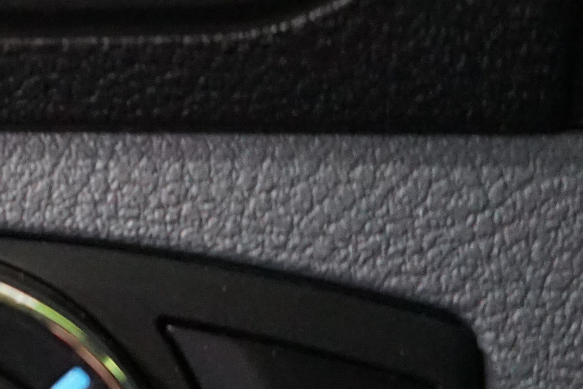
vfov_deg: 10.2
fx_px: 2170
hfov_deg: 13.6
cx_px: -474
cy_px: 385
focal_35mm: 134
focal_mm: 35
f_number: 4
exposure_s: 1/60
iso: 6400
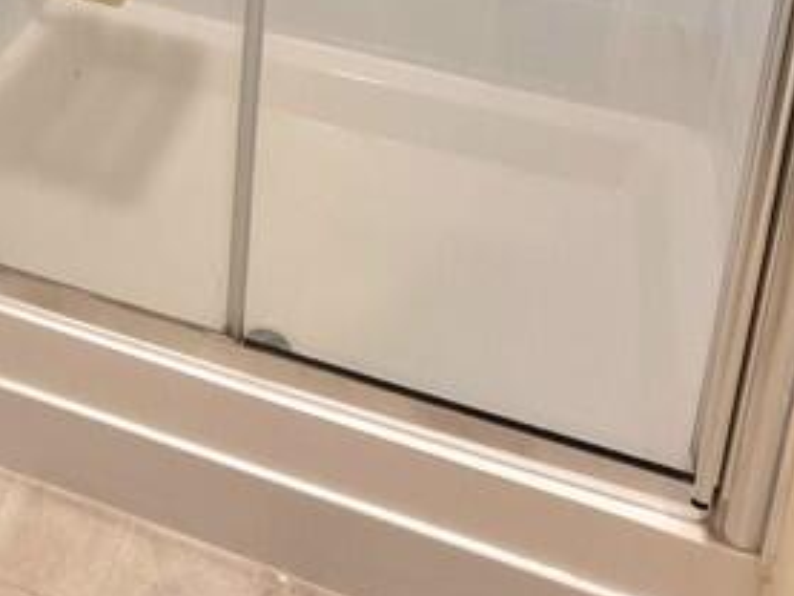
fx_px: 1101
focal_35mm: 48
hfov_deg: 37.9
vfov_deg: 22.9
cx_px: 135
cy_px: -355
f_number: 2.2
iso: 320
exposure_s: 1/50
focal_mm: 2.2
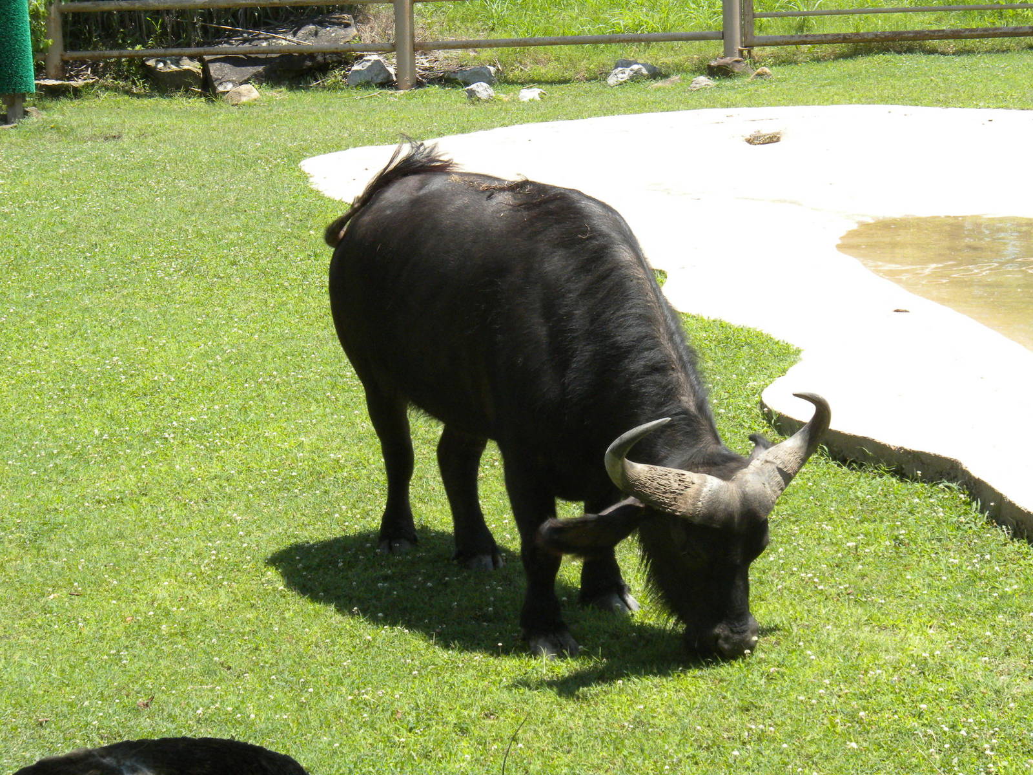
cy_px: 388
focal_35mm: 100
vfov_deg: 14.8
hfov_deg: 19.6
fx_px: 2984
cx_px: 516
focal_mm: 17.7
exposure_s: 1/527
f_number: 5.1
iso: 179
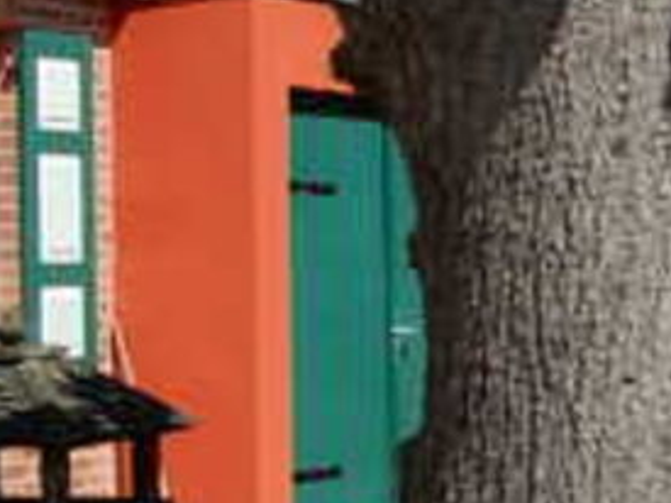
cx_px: -598
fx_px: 2964
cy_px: 342
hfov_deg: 11.8
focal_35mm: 153
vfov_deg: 9.7
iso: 80
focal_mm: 6.2
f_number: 4
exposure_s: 1/1000
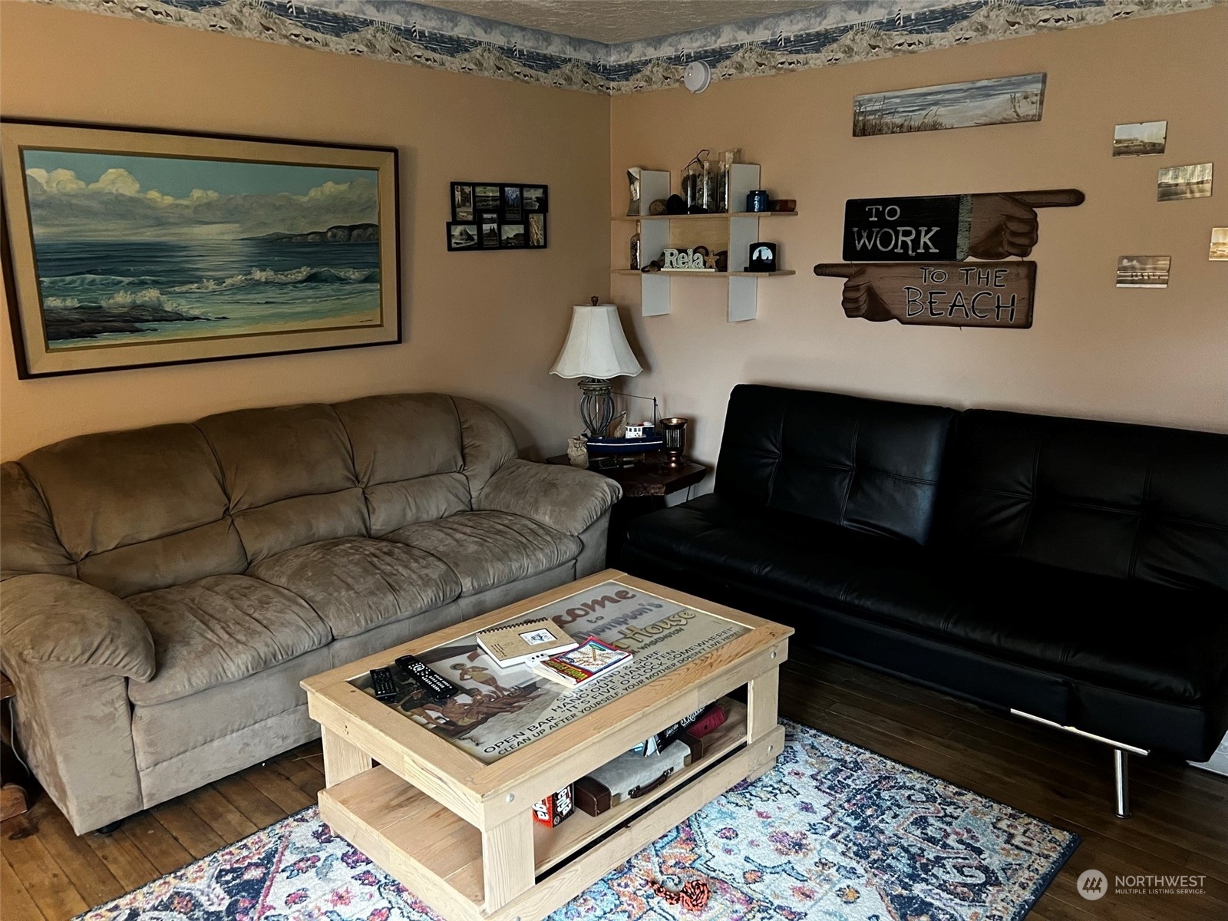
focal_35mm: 26
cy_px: 460
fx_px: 922
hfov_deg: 67.3
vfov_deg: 53.1
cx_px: 614
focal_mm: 5.7
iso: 640
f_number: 1.5
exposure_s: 1/32
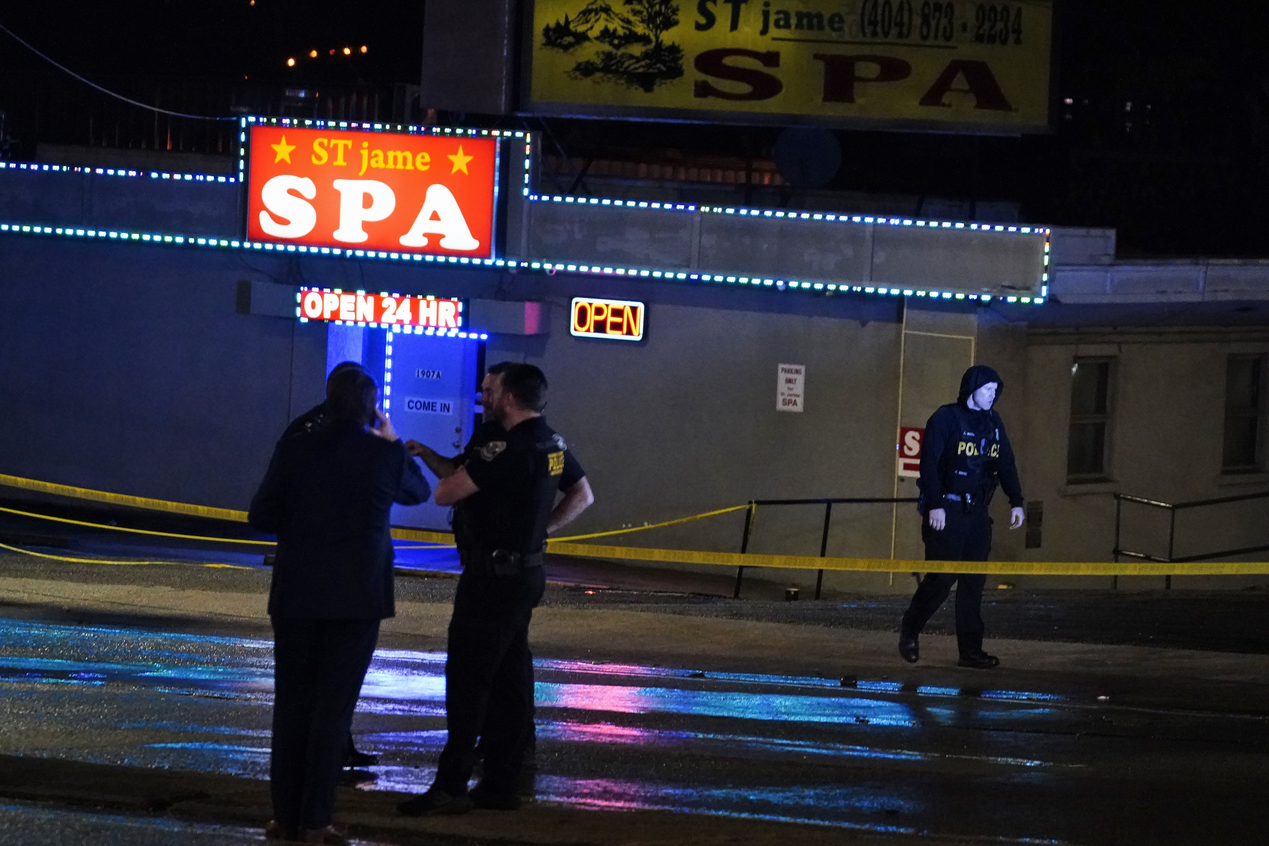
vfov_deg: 7.6
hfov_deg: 11.4
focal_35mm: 181
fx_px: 6380
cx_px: 634
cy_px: 423
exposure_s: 1/200
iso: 12800
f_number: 5.6
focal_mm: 181
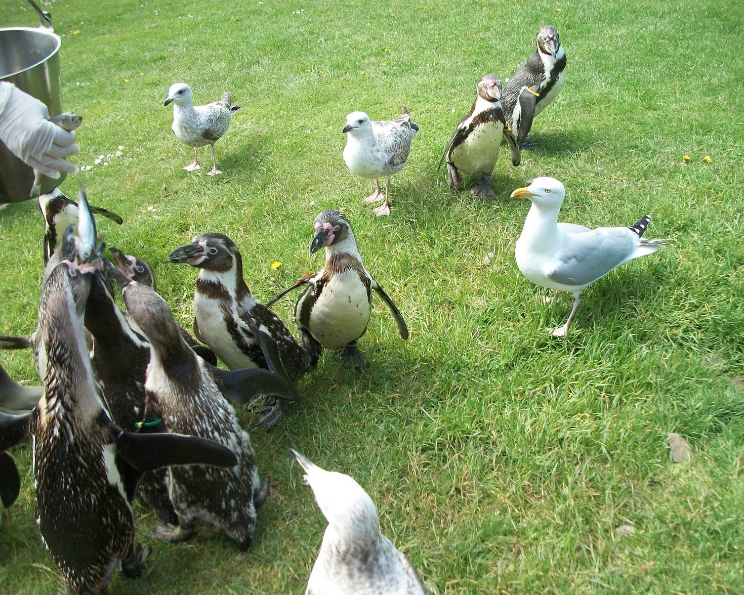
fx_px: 749
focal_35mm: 34
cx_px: 403
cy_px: 296
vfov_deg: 43.4
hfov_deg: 52.8
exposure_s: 1/320
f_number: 2.9
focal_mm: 5.7
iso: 80
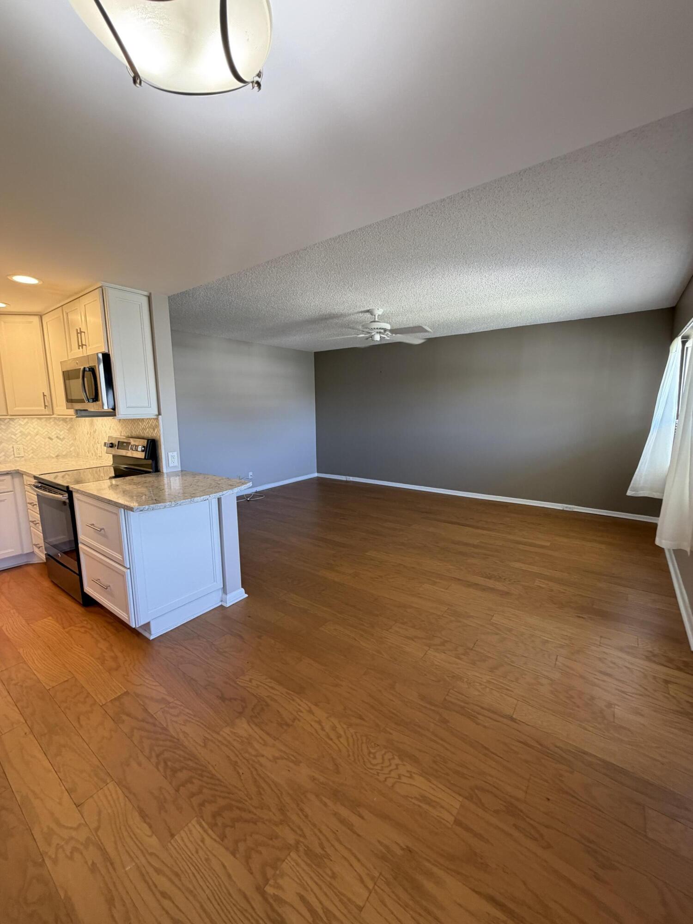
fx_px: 374
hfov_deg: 85.7
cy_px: 462
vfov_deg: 102.1
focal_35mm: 14
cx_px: 346
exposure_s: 1/60
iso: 250
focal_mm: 2.22
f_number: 2.2
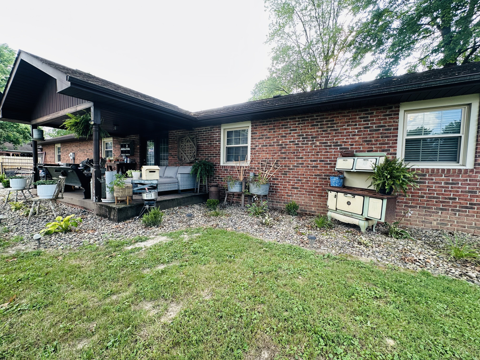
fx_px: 194
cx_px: 240
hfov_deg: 102.1
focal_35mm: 14
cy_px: 180
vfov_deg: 85.7
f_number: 2.2
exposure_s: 1/99
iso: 64
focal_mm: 2.22
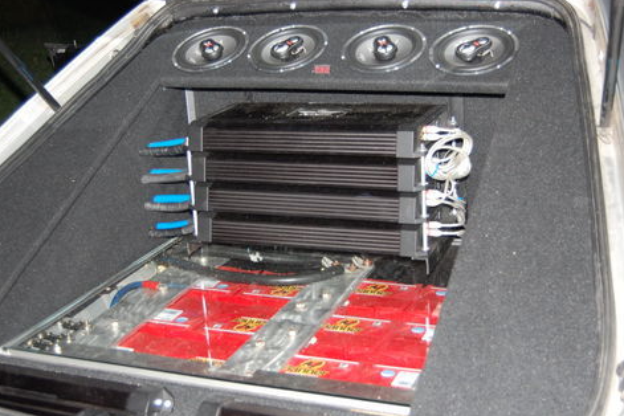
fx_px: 919
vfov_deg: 25.5
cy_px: 215
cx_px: 309
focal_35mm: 53
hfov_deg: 37.5
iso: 400
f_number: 4.2
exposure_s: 1/60
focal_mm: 26
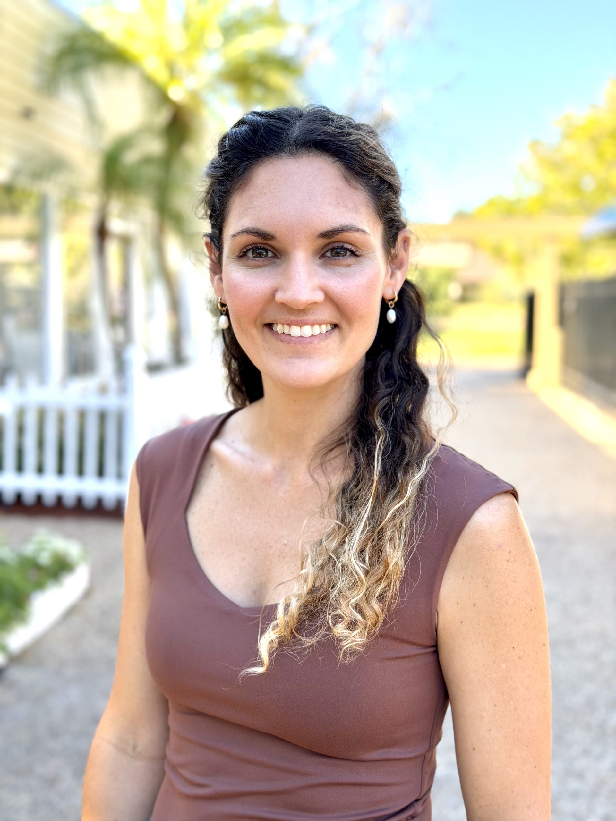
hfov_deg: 30.3
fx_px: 1139
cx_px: 308
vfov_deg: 39.7
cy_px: 410
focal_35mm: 48
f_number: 1.78
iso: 100
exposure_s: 1/928
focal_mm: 6.76
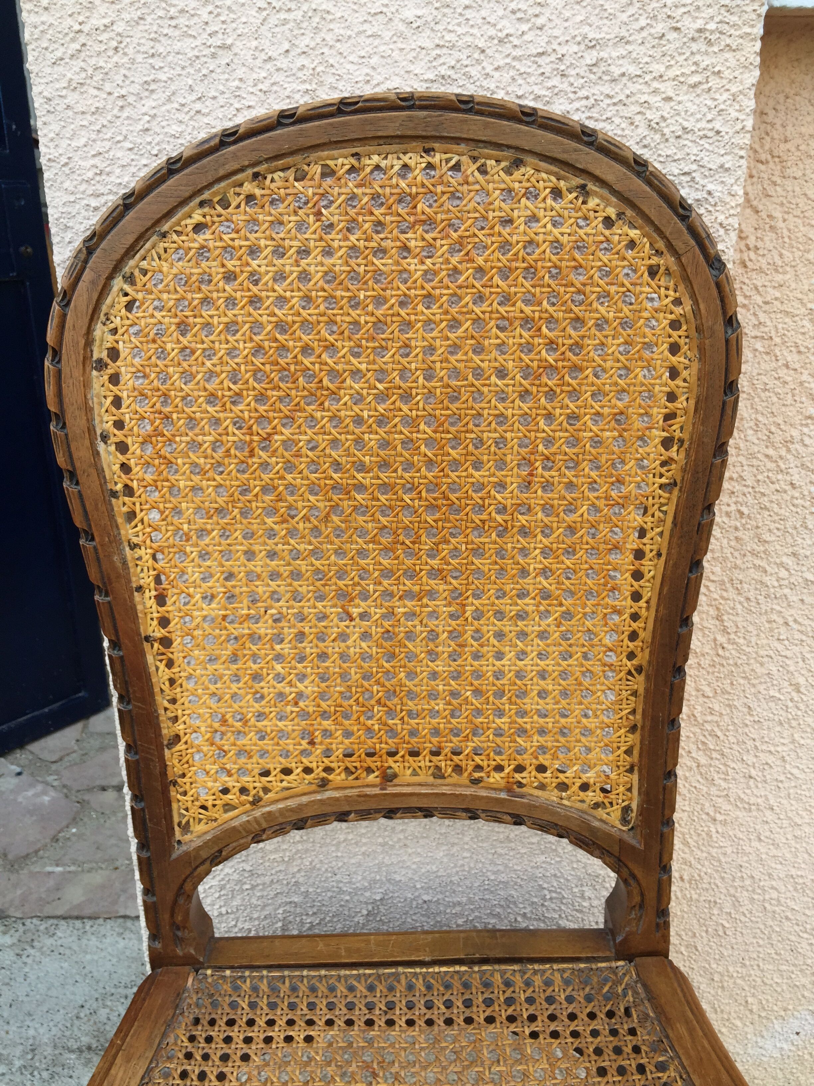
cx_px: 407
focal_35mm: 29
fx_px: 909
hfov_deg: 48.2
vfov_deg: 61.7
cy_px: 543
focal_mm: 4.15
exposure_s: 1/278
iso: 32
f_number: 2.2
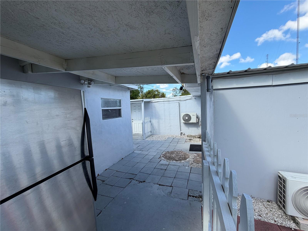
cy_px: 116
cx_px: 154
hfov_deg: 102.1
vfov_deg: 85.7
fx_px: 125
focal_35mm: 14
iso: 40
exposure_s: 1/510
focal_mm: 2.22
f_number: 2.2
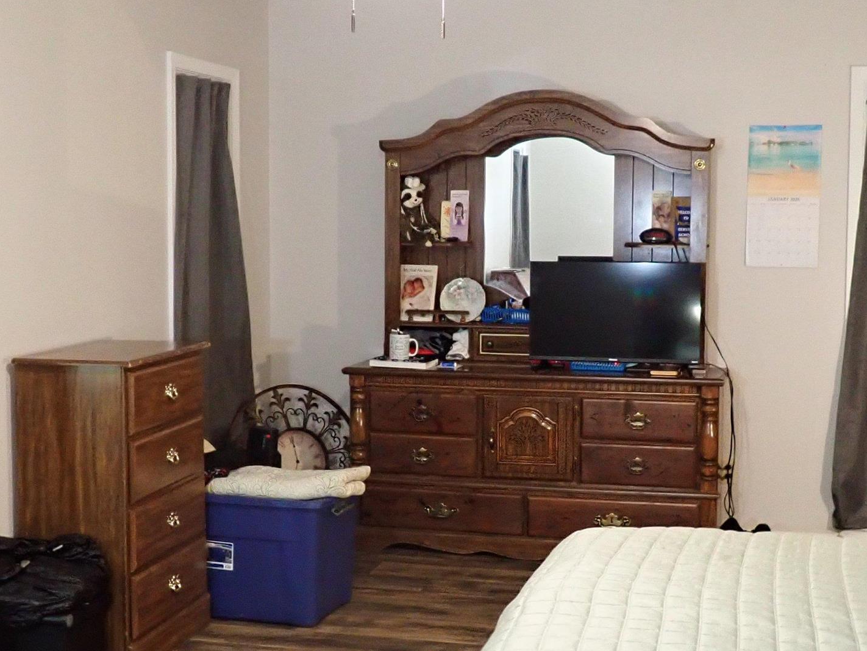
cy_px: 340
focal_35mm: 54
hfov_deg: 35.5
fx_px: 1353
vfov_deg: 27.0
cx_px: 468
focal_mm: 4.5
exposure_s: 1/30
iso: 500
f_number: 2
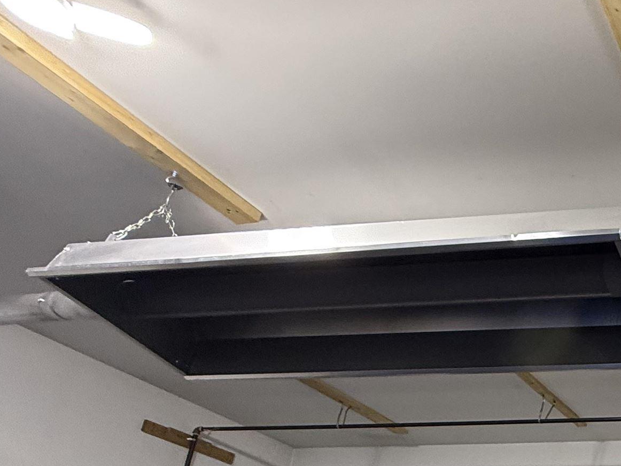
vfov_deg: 33.3
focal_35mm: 37
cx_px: 791
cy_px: 523
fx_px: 664
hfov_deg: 35.6
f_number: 2.2
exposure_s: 1/60
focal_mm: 2.22
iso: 200
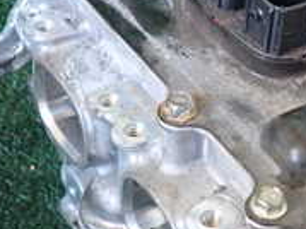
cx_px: 376
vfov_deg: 17.5
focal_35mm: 84
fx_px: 742
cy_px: 130
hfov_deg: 21.5
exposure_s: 1/50
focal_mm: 4.5
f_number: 2
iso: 200
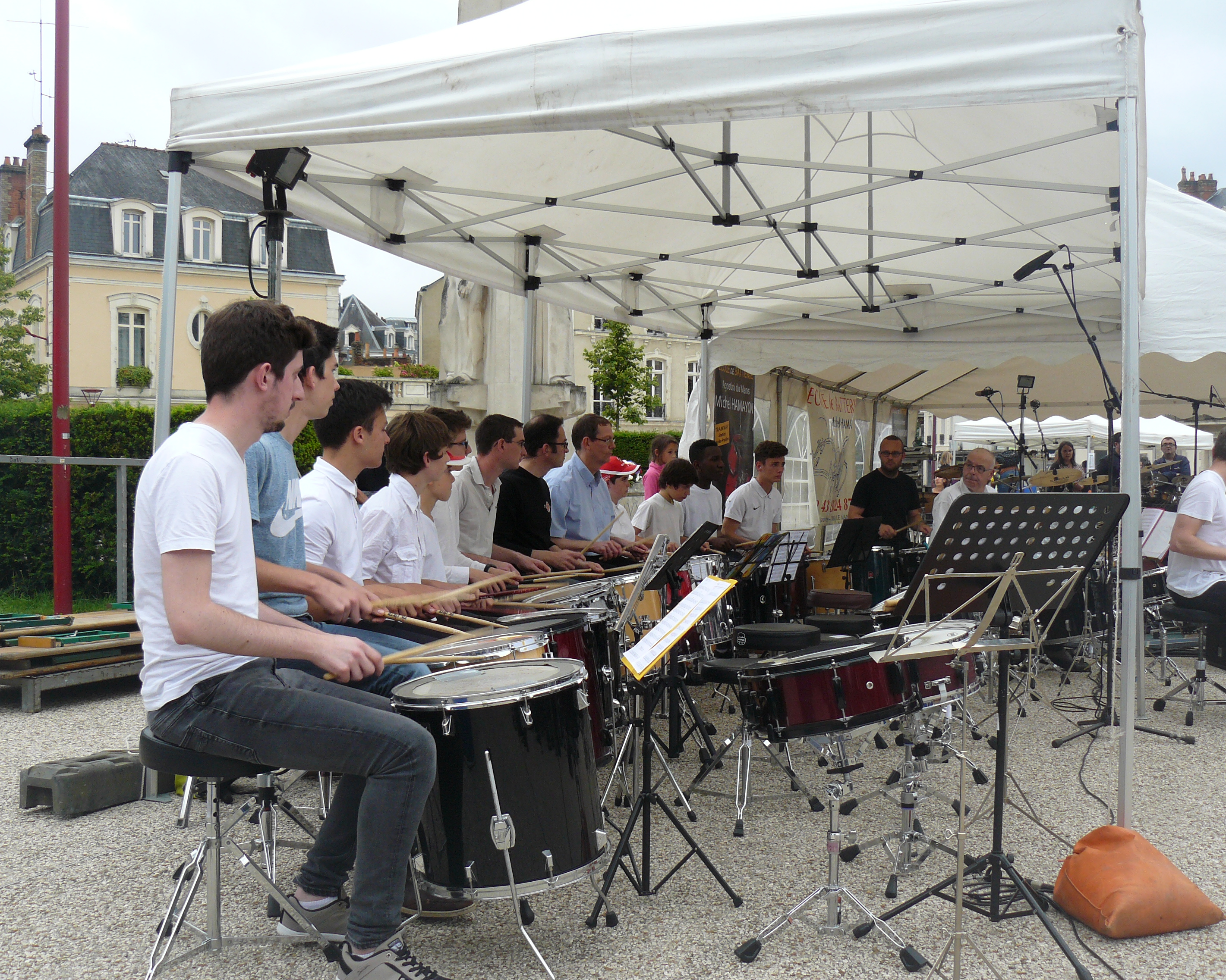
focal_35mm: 38
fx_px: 1379
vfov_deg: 39.2
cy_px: 488
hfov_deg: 47.9
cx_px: 590
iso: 100
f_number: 3.6
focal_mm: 6
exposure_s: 1/100
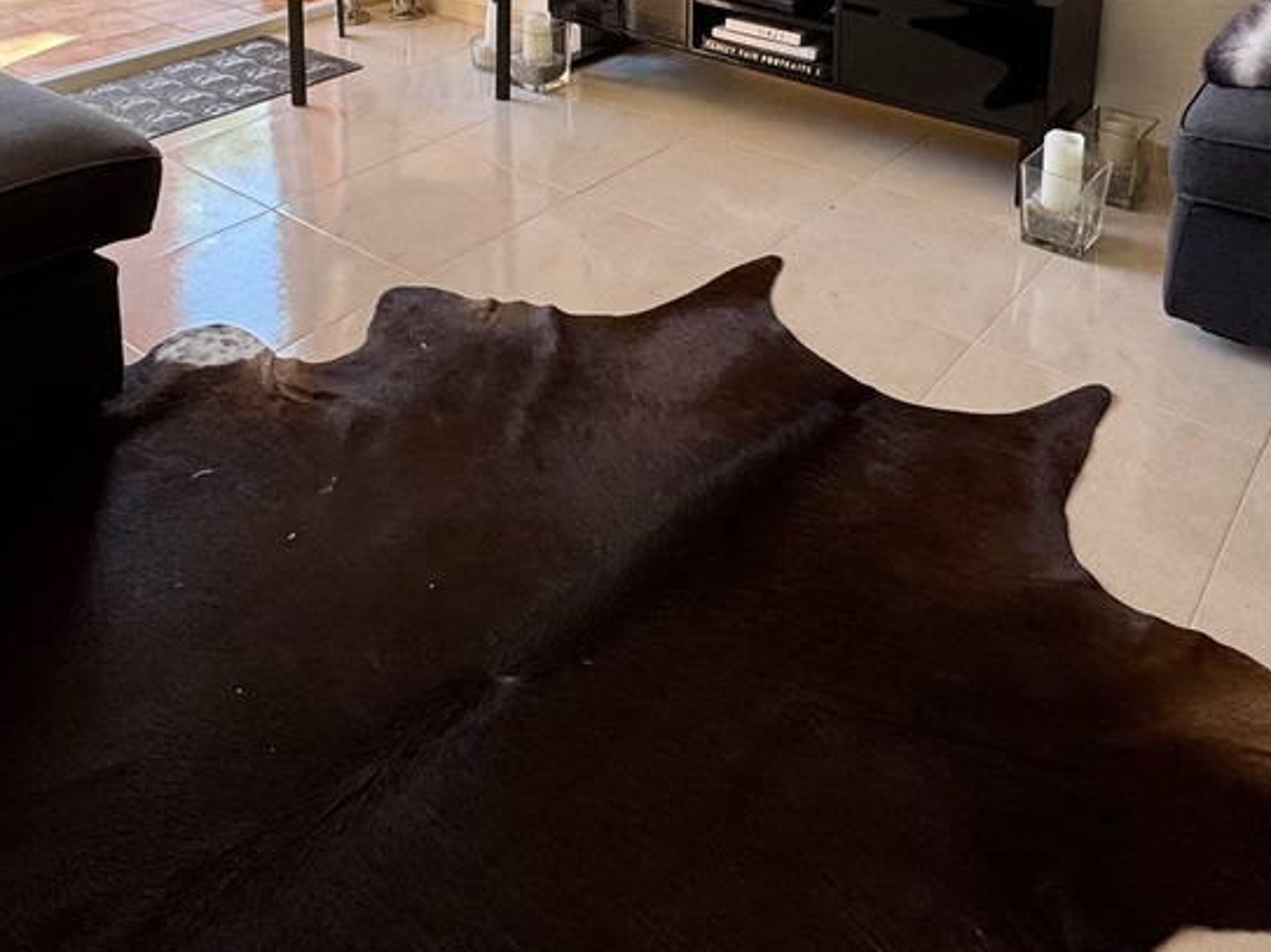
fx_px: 1211
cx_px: 651
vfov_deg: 36.2
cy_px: -103
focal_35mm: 33
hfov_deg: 55.4
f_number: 2.2
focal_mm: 2.22
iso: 80
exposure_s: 1/99
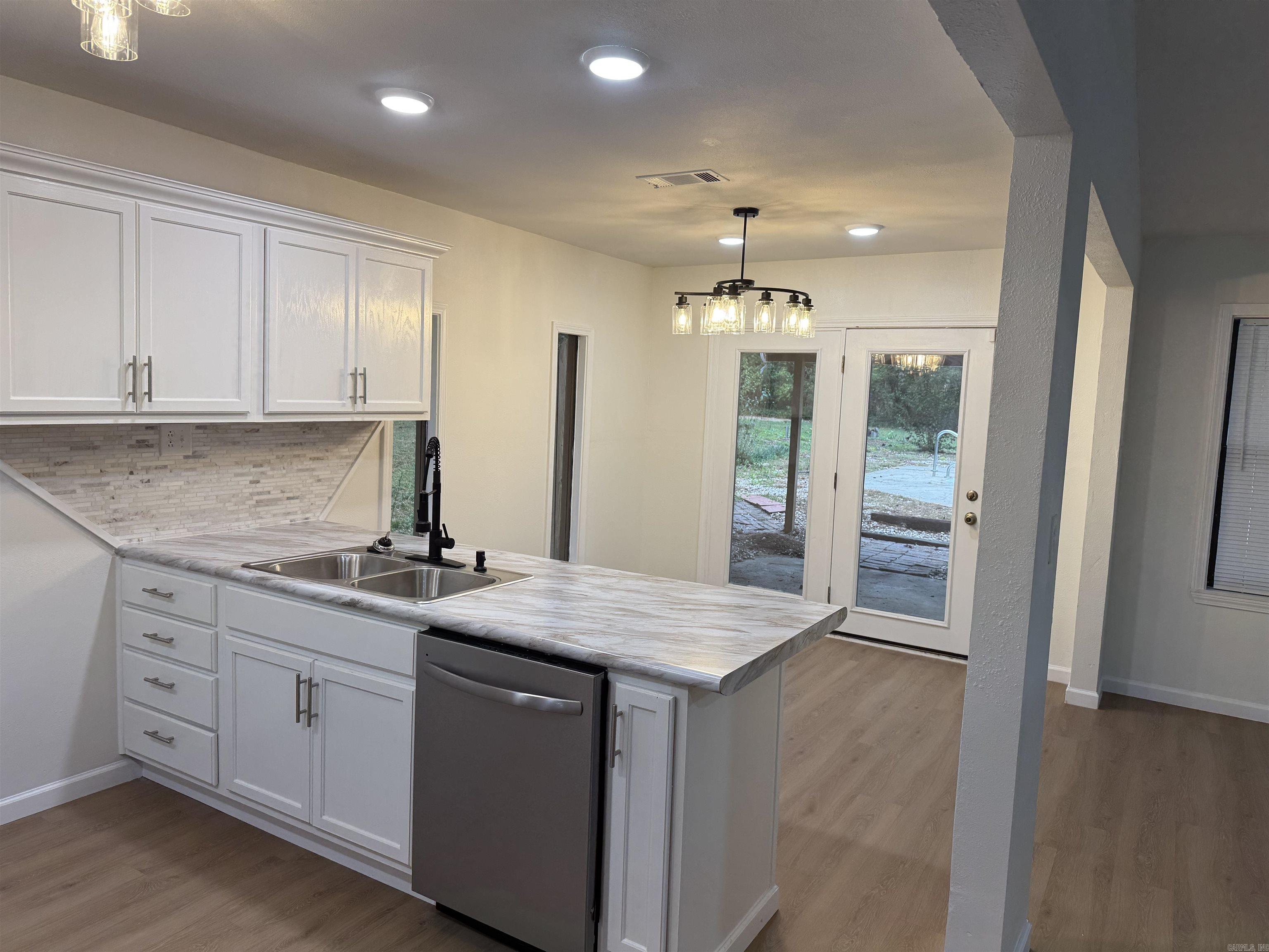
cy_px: 476
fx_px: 880
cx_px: 634
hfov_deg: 71.6
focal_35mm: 24
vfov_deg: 56.8
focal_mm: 6.76
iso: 80
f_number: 1.78
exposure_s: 1/120
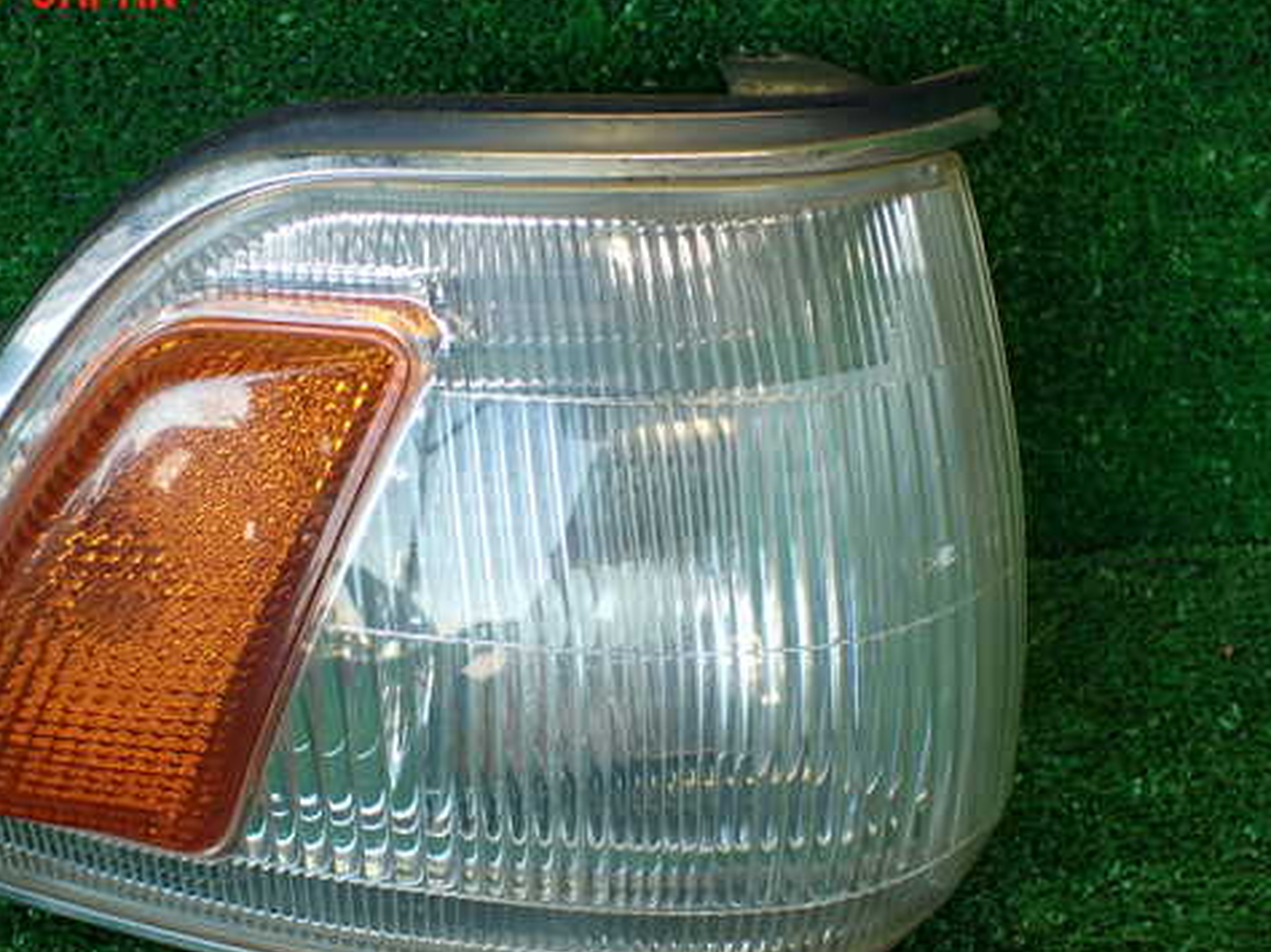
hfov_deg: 48.6
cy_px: 560
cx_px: 493
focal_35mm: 38
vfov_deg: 37.6
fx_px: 1395
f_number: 2.3
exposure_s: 1/60
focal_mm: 5.4
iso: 100
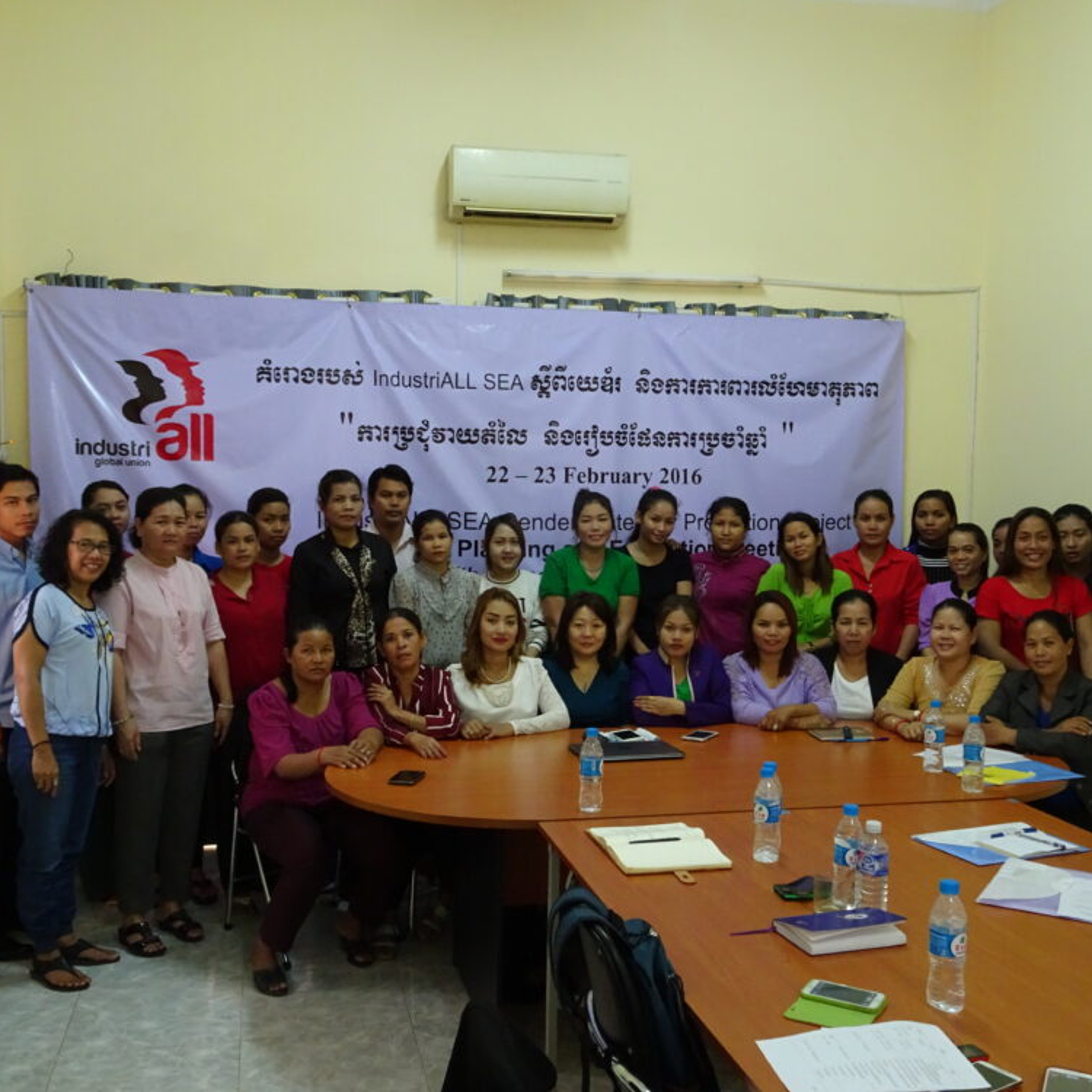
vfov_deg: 47.2
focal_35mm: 35
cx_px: 546
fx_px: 1249
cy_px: 556
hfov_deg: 47.2
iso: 640
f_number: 3.5
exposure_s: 1/30
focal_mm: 4.92
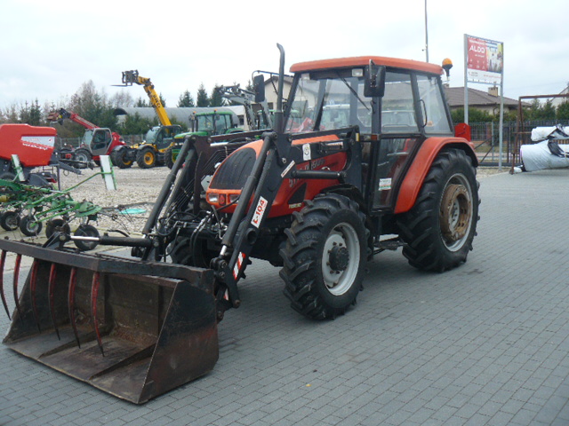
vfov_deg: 39.7
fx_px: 592
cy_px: 213
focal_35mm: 36
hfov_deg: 51.4
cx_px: 284
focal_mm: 6
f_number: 2.8
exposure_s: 1/100
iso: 100
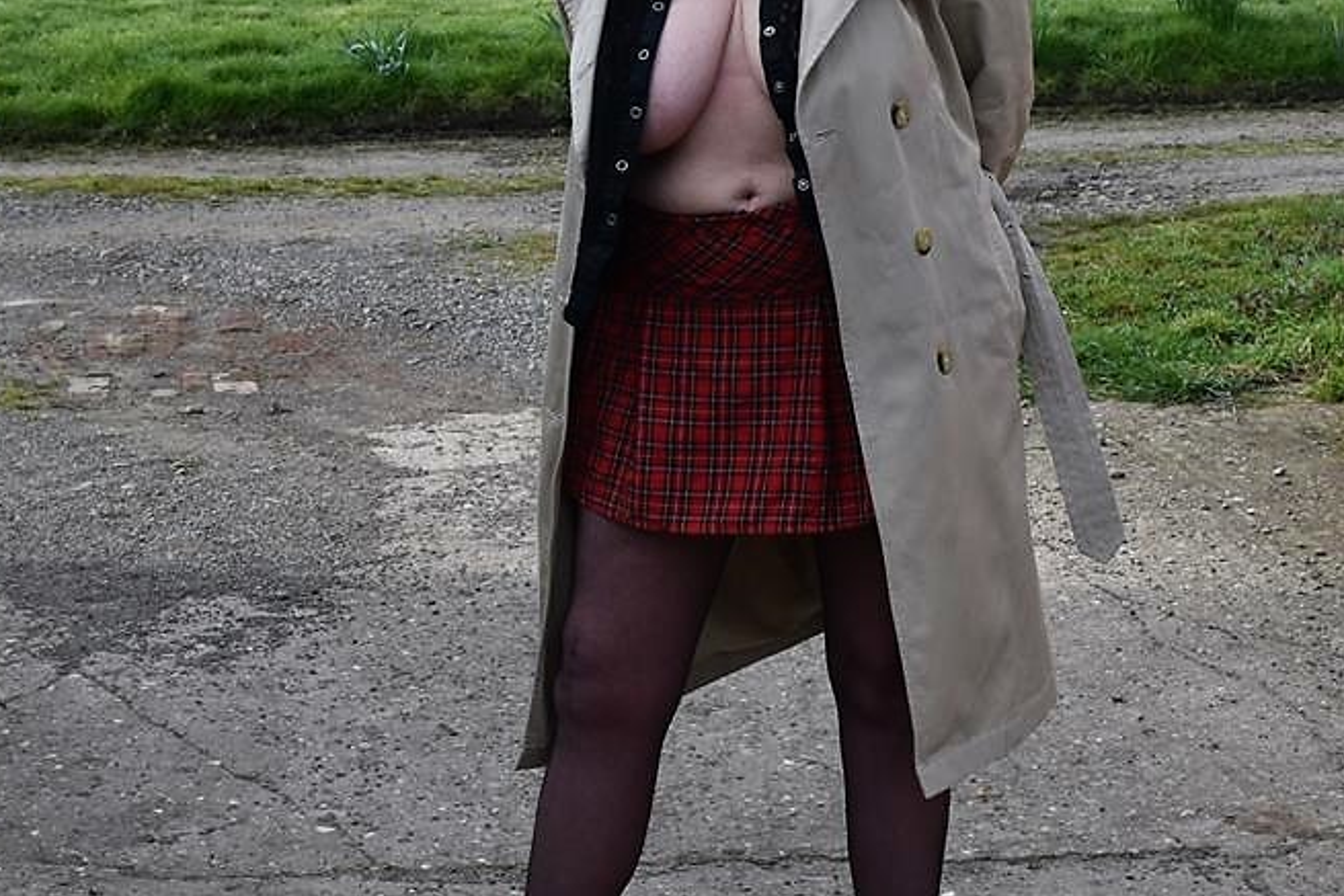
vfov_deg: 15.5
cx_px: 761
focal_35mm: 88
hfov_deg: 23.1
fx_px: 3286
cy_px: 272
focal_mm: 24
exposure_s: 1/250
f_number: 8
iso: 200
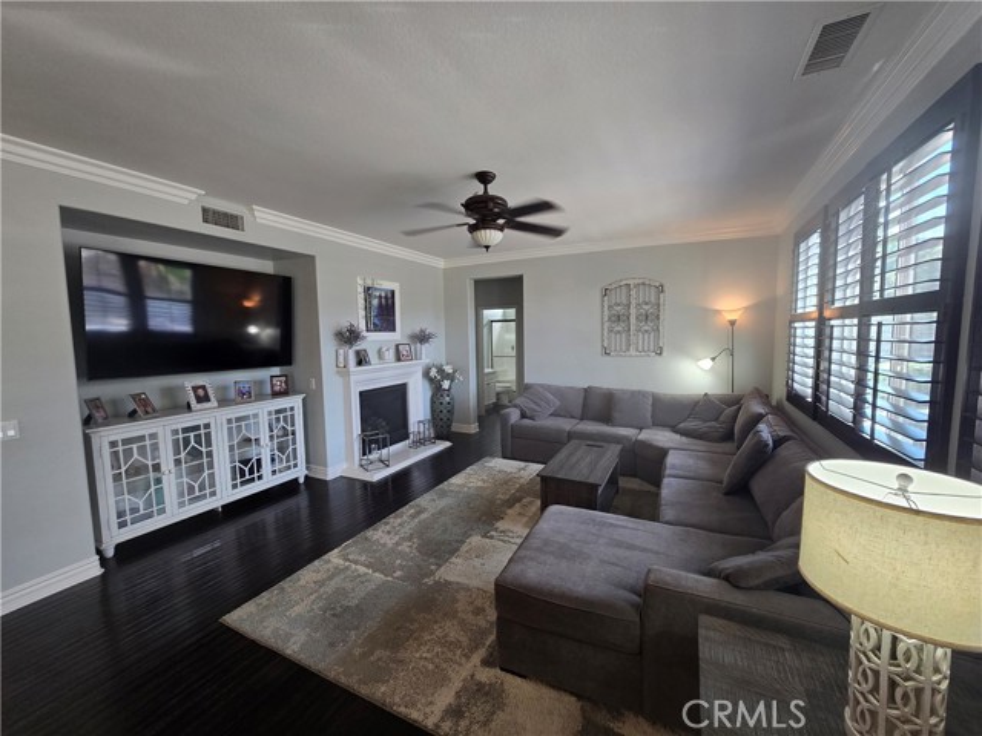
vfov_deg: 89.9
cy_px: 368
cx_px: 491
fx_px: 369
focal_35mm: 13
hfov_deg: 106.2
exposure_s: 1/60
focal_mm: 2.2
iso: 125
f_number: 2.2
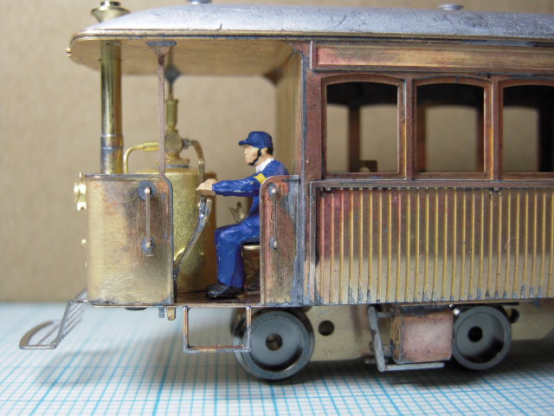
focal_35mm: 45
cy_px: 208
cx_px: 277
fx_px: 720
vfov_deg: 32.2
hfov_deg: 42.1
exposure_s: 1/125
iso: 100
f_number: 3.3
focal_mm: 8.1
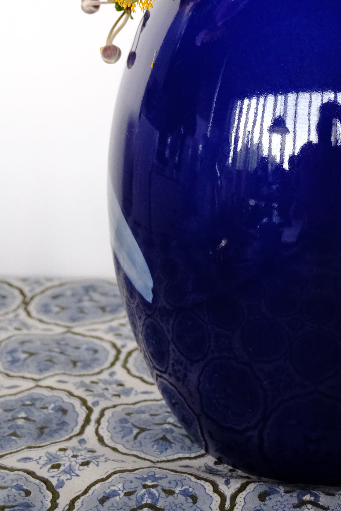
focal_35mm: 102
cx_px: 281
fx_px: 1449
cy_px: -49
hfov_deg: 13.3
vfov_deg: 19.2
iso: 2500
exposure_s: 1/170
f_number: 3.6
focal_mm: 29.6
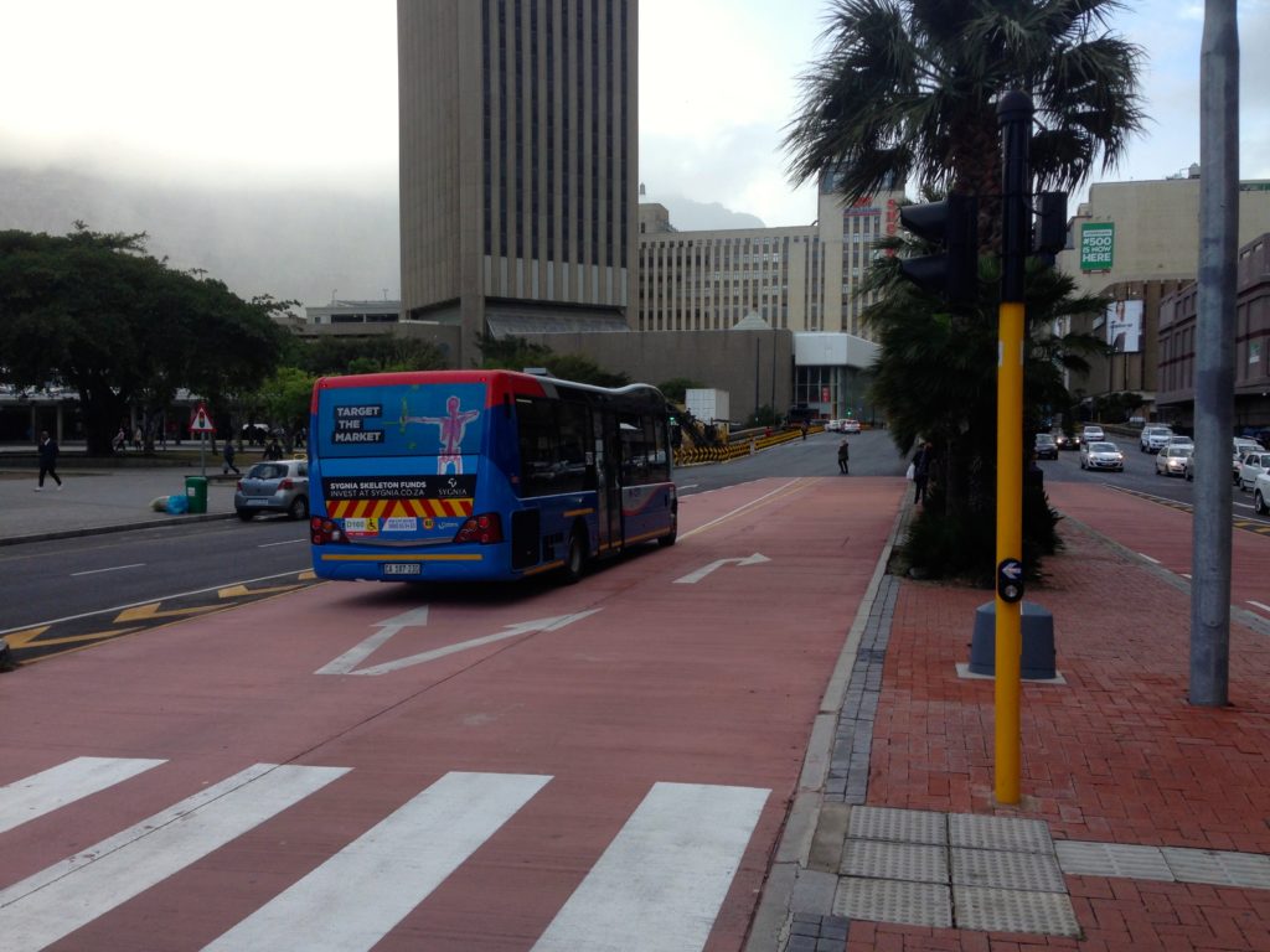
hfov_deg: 55.4
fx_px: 1211
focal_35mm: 33
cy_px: 476
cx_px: 635
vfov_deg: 42.9
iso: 50
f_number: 2.4
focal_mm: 4.12
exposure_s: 1/589
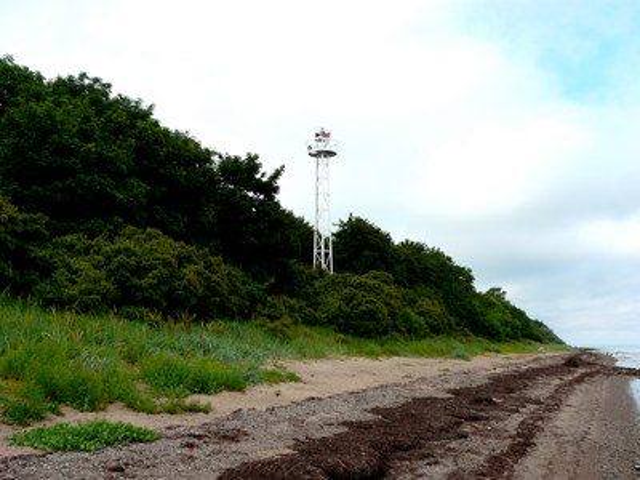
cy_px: 240
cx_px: 320
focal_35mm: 36
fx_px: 666
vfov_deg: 39.7
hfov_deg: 51.4
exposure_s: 1/320
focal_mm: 5.9
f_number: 5.6
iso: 100
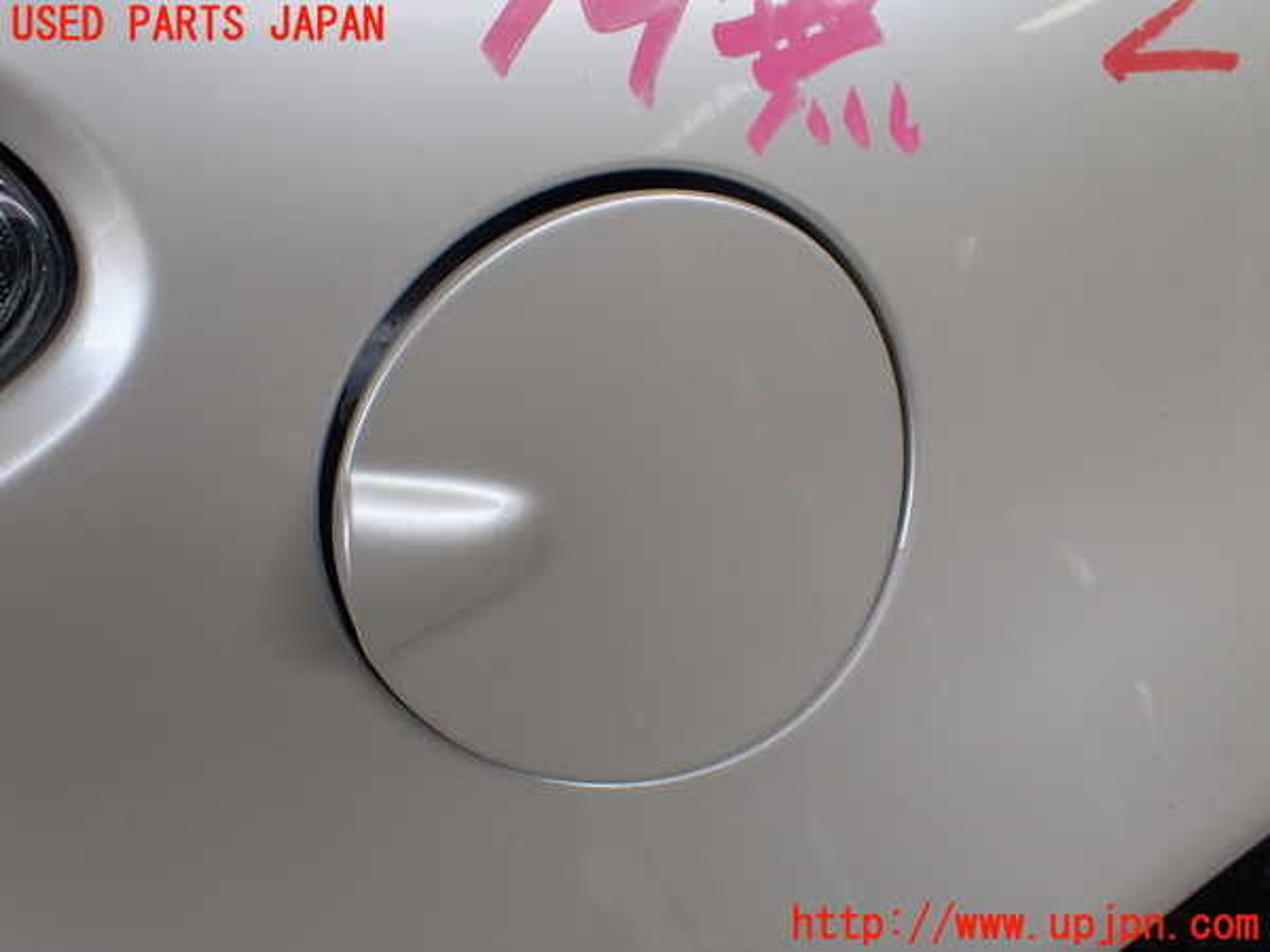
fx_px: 1101
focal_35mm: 30
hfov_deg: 60.0
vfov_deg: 46.8
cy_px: 476
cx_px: 635
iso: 100
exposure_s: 1/160
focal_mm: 5.4
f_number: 3.2
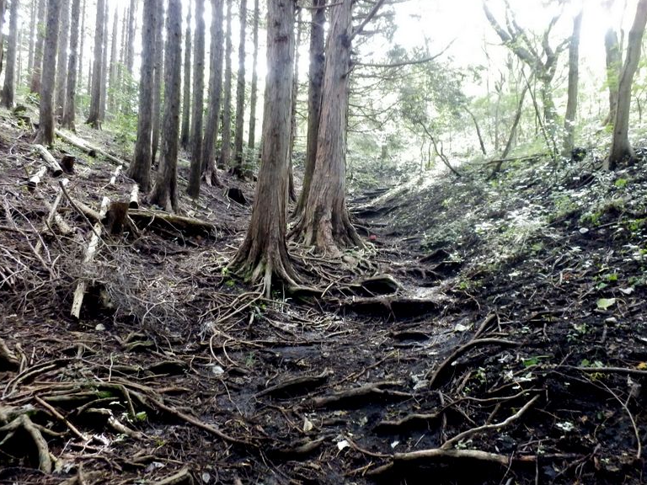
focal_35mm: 25
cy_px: 233
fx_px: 467
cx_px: 326
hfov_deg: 69.4
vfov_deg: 54.9
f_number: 3
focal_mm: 4.2
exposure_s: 1/25
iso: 800
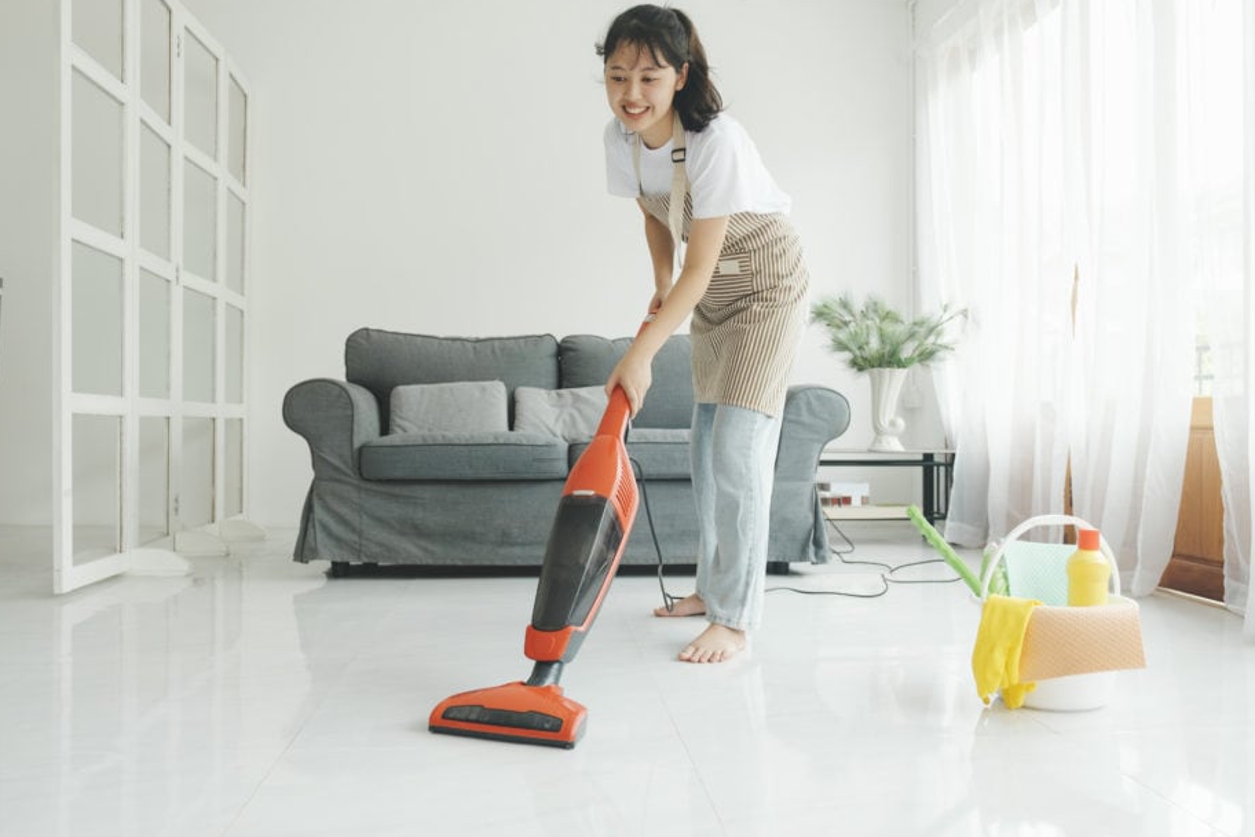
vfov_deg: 45.0
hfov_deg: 63.7
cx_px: 614
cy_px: 425
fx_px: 1011
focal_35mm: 29
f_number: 2.8
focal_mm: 18.7
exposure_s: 1/100
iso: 160
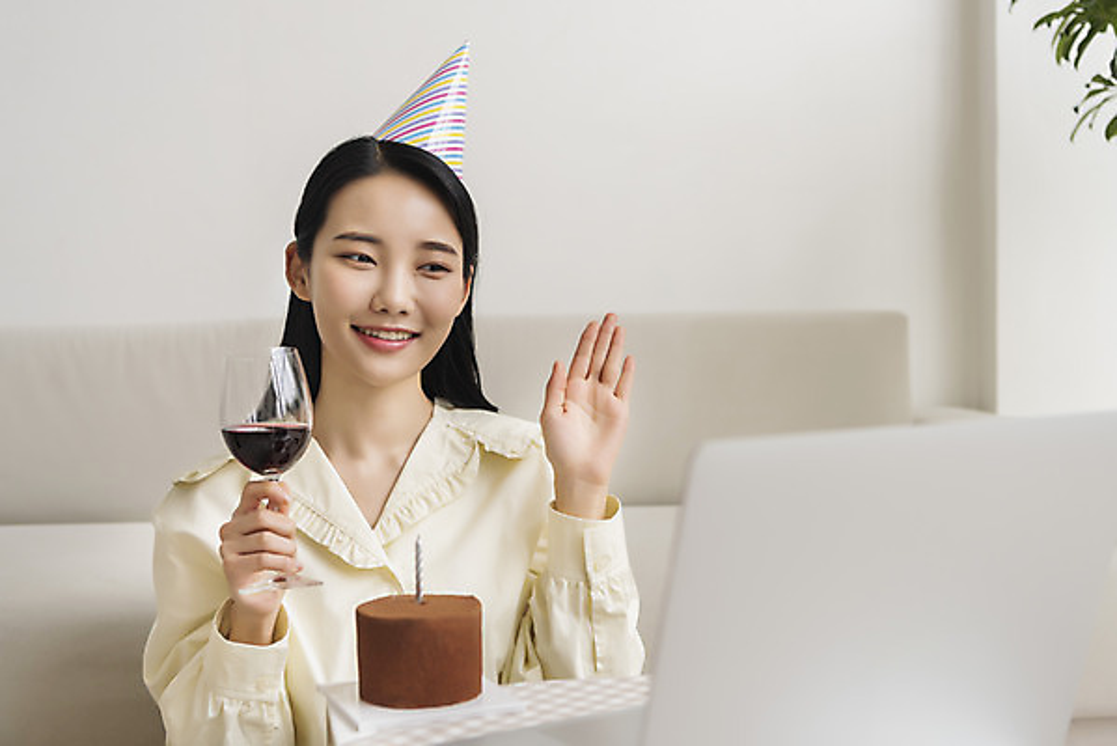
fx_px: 1428
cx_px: 558
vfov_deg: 29.3
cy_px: 373
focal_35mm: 46
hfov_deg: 42.7
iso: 200
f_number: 3.5
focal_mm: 46
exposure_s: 1/200
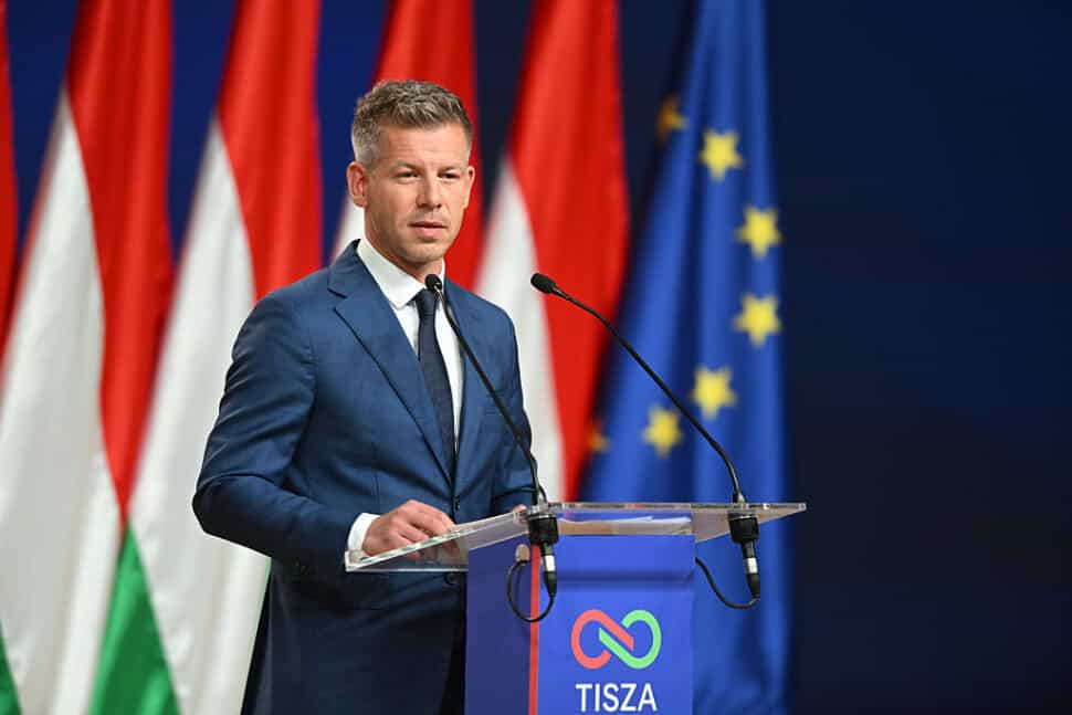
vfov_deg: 3.4
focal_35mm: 400
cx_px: 536
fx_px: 11912
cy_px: 358
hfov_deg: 5.2
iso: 1250
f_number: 2.8
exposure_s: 1/250
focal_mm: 400
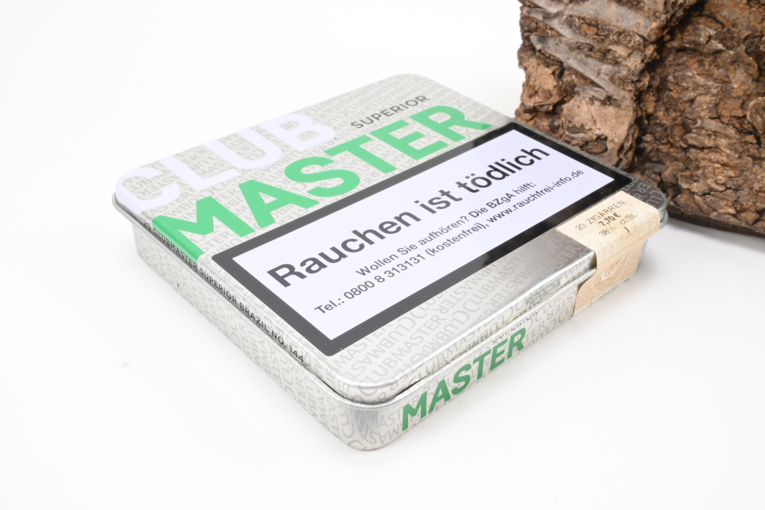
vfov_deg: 36.2
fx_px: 781
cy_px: 255
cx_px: 382
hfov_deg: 52.2
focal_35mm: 37
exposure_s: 1/15
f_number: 22
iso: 640
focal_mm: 24.5
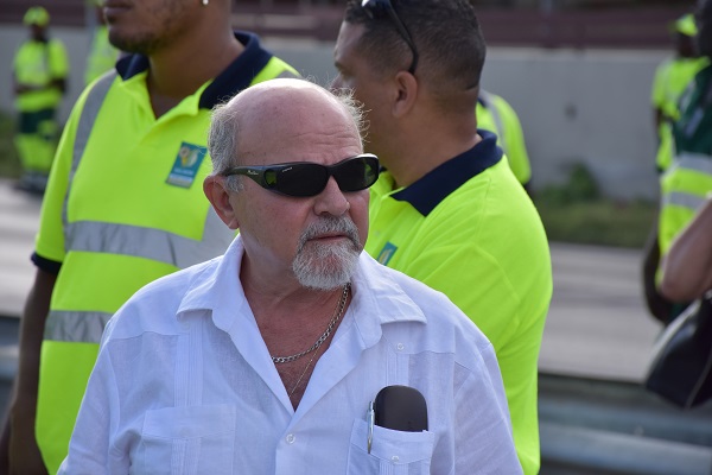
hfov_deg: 9.8
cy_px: 238
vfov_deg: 6.5
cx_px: 356
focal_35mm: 210
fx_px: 4153
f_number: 8
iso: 500
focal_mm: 140
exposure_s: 1/1000
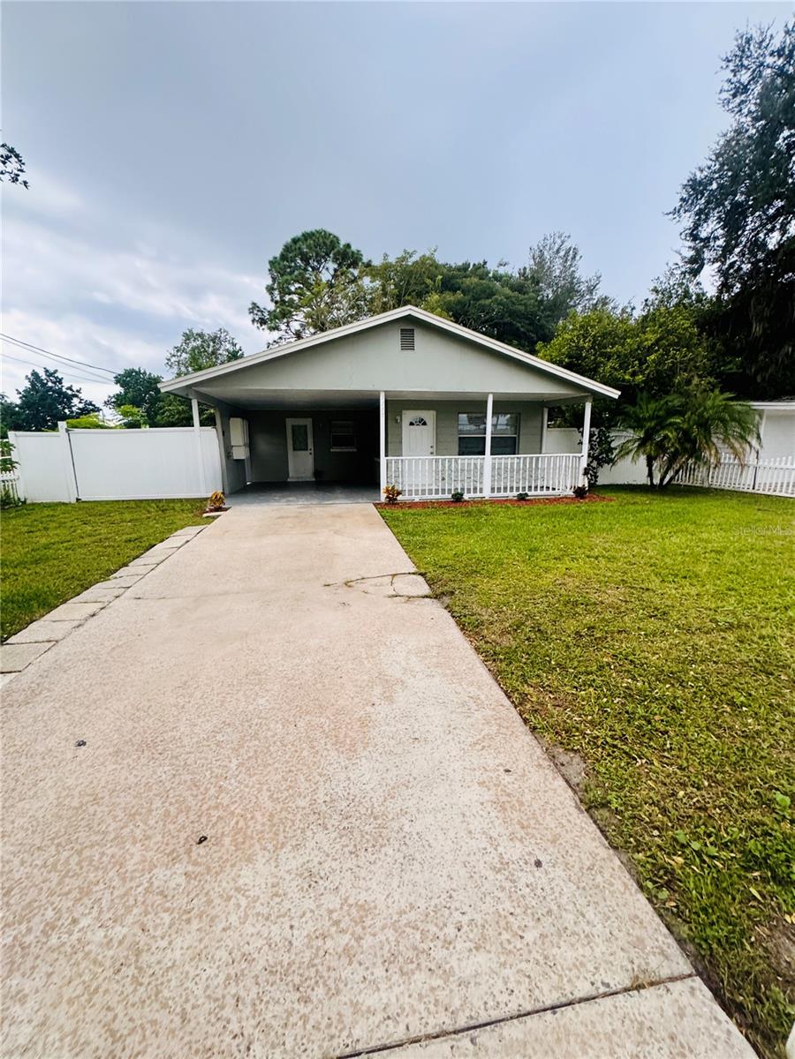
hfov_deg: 85.7
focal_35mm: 14
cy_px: 530
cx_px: 398
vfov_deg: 102.1
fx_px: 429
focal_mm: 2.22
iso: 320
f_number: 2.2
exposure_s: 1/97
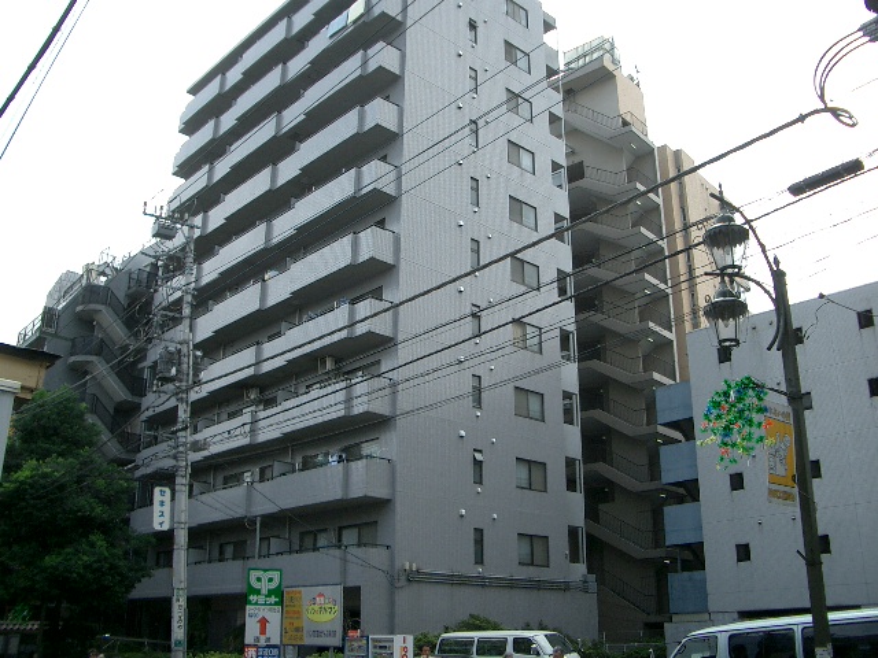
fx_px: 888
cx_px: 439
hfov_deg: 52.6
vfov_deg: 40.7
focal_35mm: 35
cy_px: 329
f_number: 2.6
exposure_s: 1/640
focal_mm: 5.8
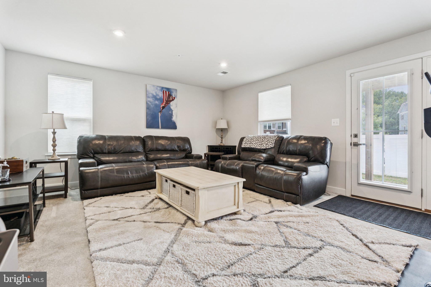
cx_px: 216
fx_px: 198
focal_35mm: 16
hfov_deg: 95.0
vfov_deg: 72.0
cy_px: 144
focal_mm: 16.5
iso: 200
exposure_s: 1/20
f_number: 7.1
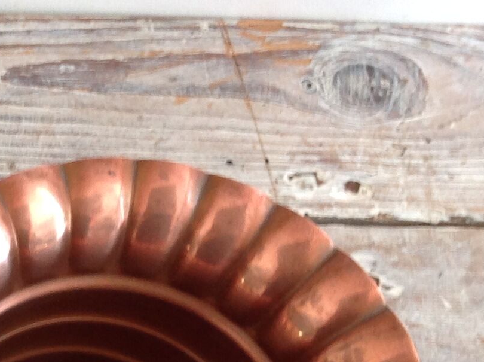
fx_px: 1564
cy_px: 454
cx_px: -219
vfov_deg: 12.8
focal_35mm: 112
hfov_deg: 16.2
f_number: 2.4
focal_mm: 4.28
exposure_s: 1/15
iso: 64
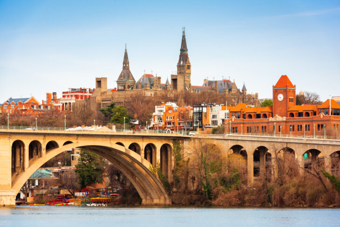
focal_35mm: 190
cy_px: 114
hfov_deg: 10.8
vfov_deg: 7.2
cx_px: 170
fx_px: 1795
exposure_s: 1/13
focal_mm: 190
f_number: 11
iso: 100
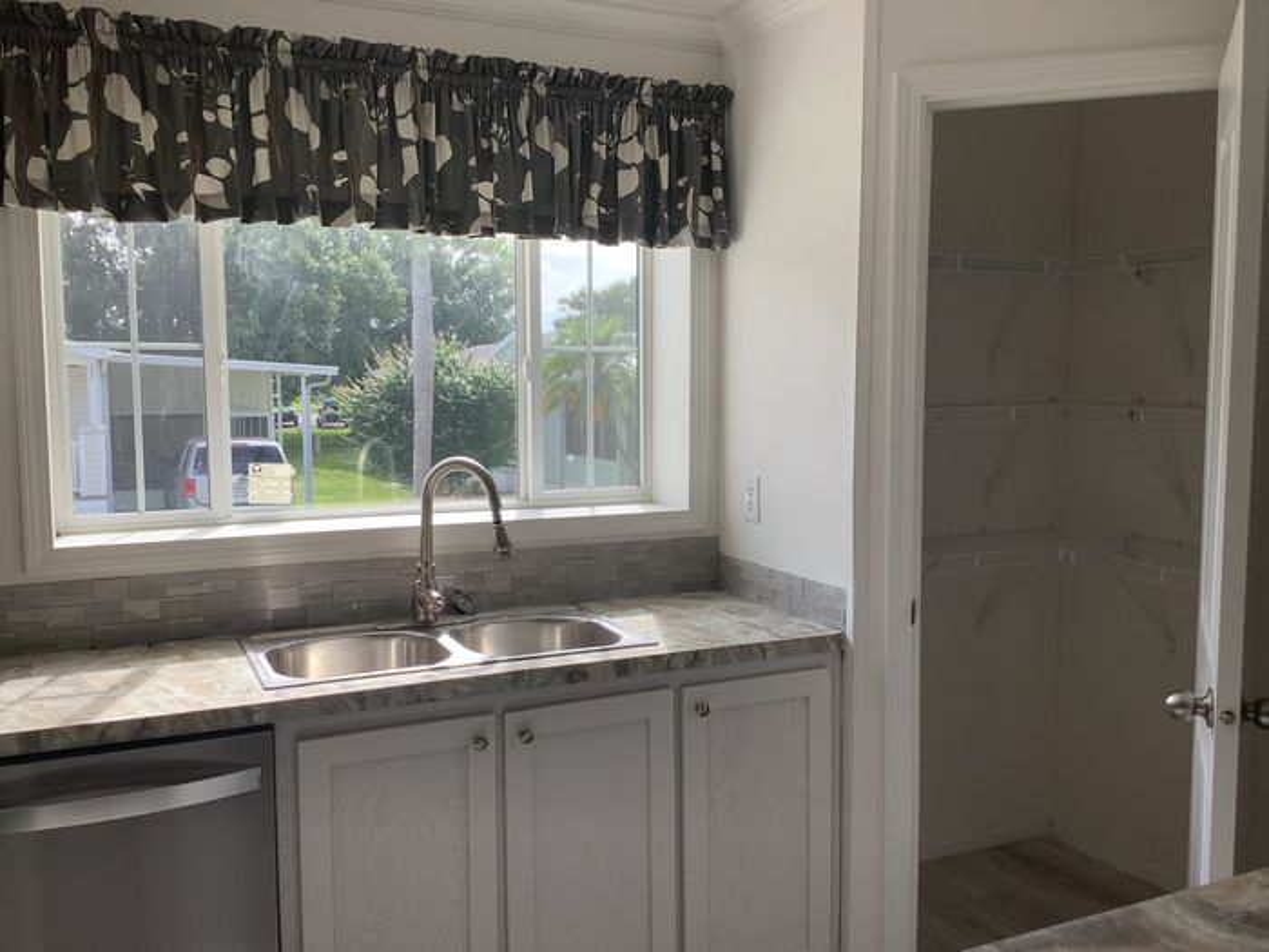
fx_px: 1136
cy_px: 476
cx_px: 634
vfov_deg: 45.4
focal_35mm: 31
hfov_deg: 58.4
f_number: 2.4
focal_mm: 3.3
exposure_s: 1/148
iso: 25
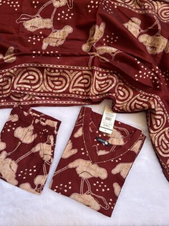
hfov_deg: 53.1
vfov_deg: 67.3
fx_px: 169
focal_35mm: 26
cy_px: 113
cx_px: 84
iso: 40
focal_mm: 5.7
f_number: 1.5
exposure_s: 1/121
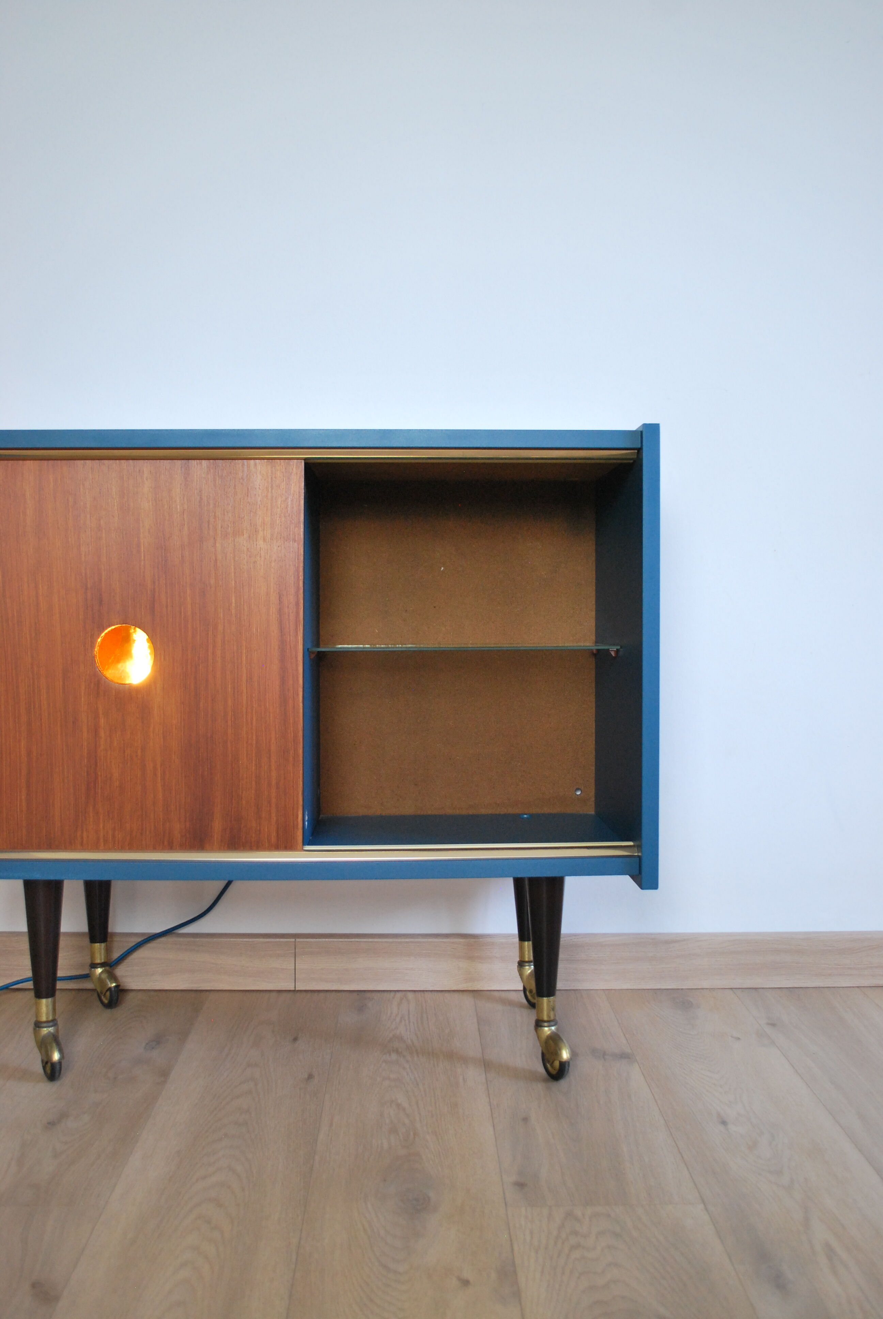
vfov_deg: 57.2
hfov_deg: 40.1
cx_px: 442
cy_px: 660
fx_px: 1211
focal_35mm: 33
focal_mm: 22
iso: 640
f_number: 4
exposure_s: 1/30
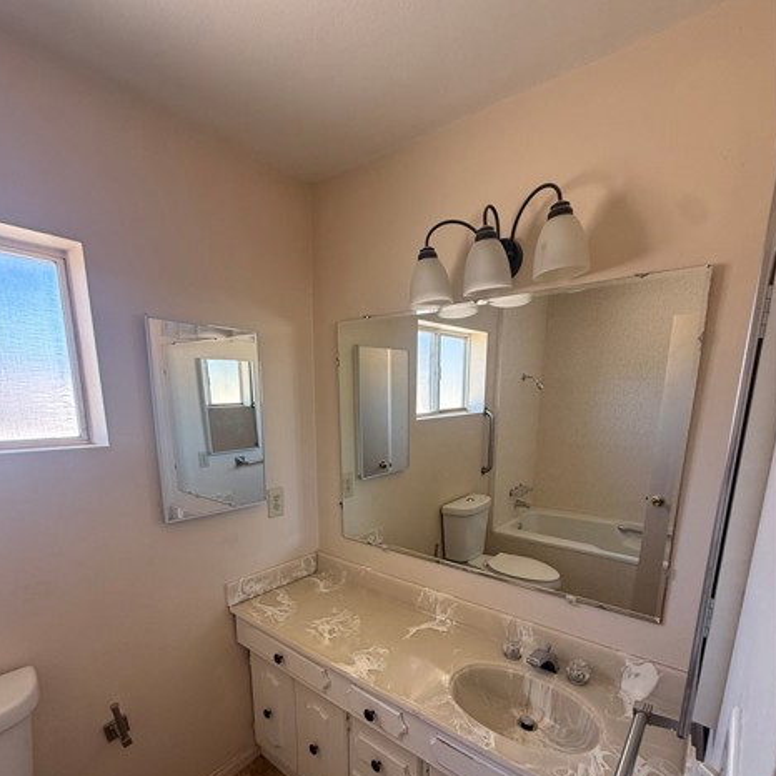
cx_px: 385
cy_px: 493
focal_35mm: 17
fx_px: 431
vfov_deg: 82.1
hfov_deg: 84.0
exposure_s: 1/100
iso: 100
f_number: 2.2
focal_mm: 2.22
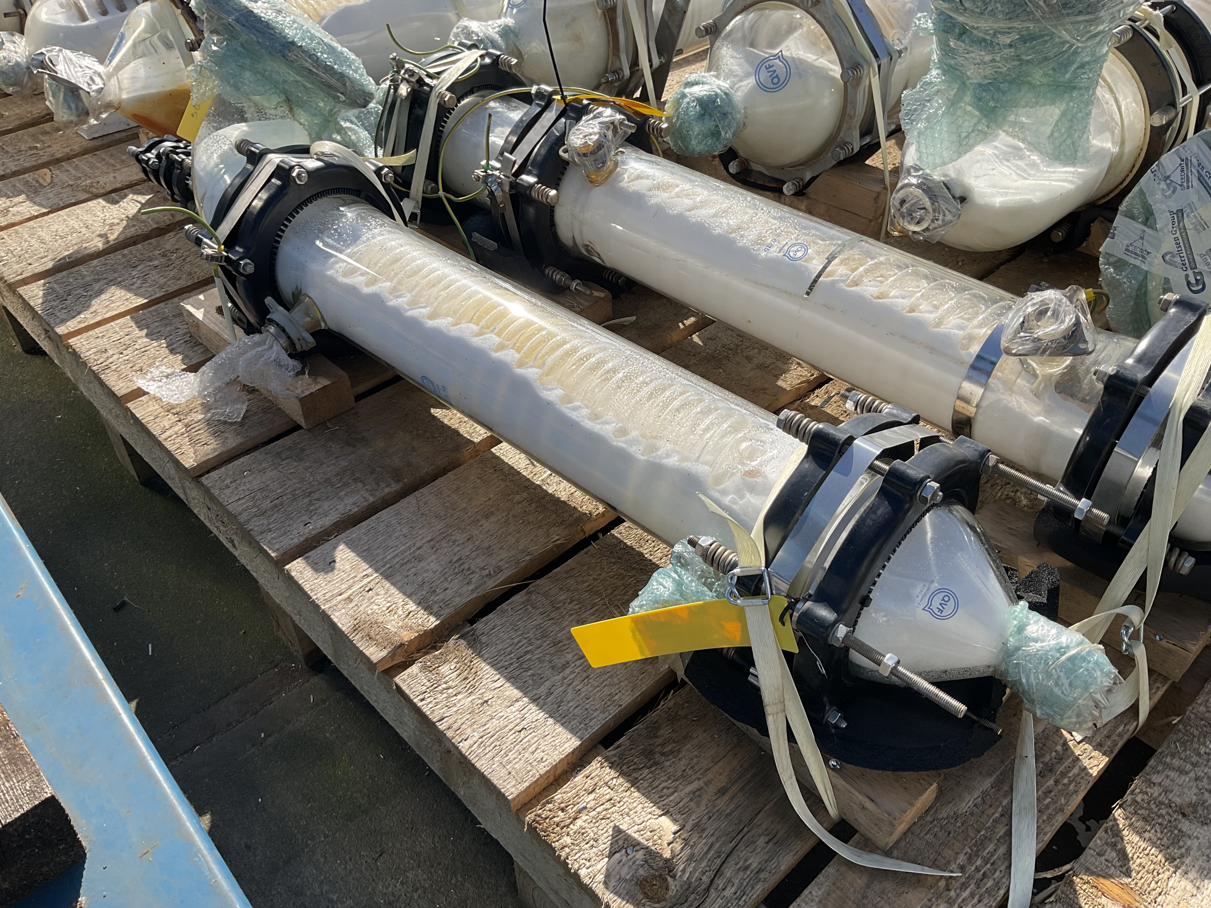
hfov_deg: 61.7
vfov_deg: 48.2
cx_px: 606
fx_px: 1015
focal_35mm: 29
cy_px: 454
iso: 25
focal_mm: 3
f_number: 1.8
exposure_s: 1/1412
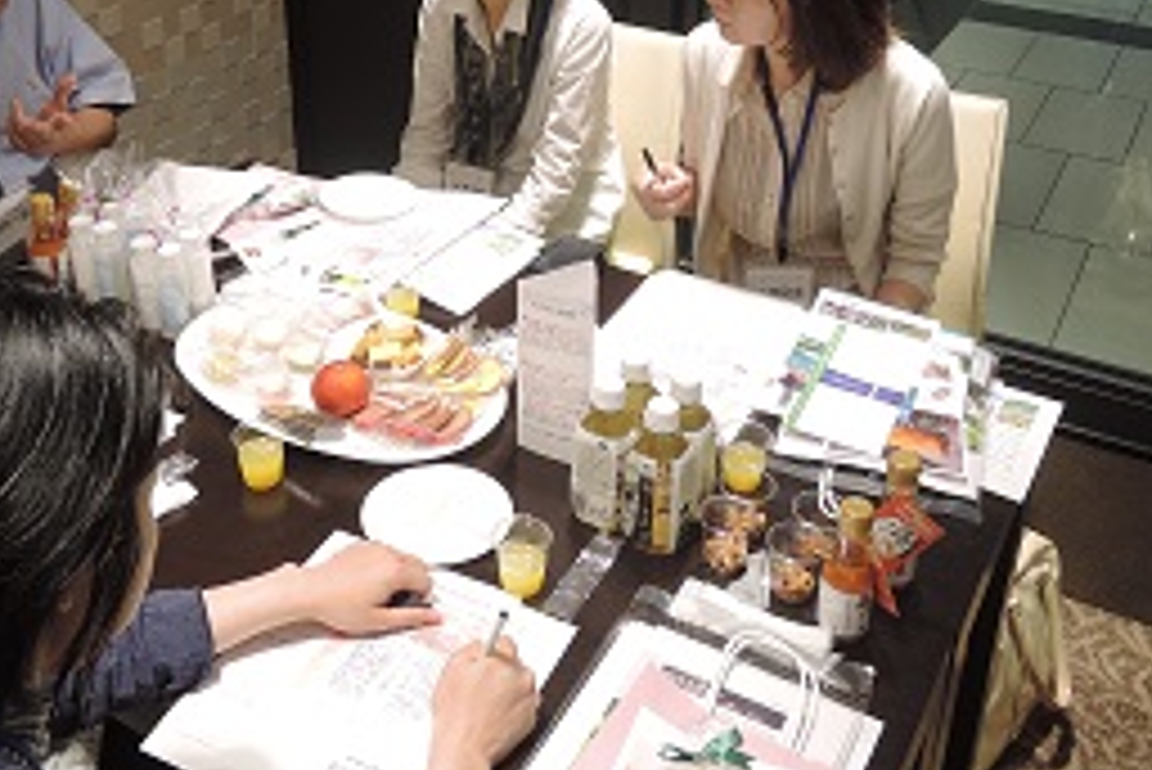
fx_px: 1249
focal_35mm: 39
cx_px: 490
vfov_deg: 33.1
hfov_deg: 49.4
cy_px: 140
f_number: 2.8
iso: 140
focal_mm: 5.1
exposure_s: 1/30
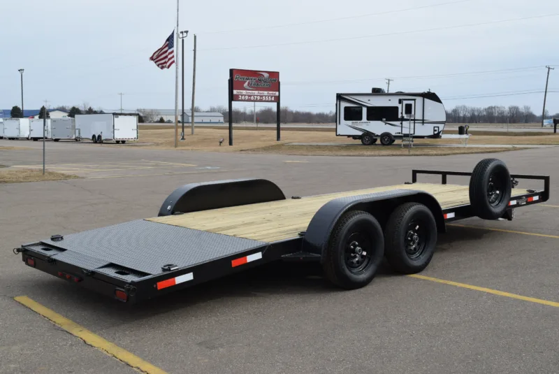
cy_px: 187
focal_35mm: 40
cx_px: 280
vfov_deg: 33.1
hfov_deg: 47.9
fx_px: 629
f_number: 9
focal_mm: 27
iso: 200
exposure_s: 1/320
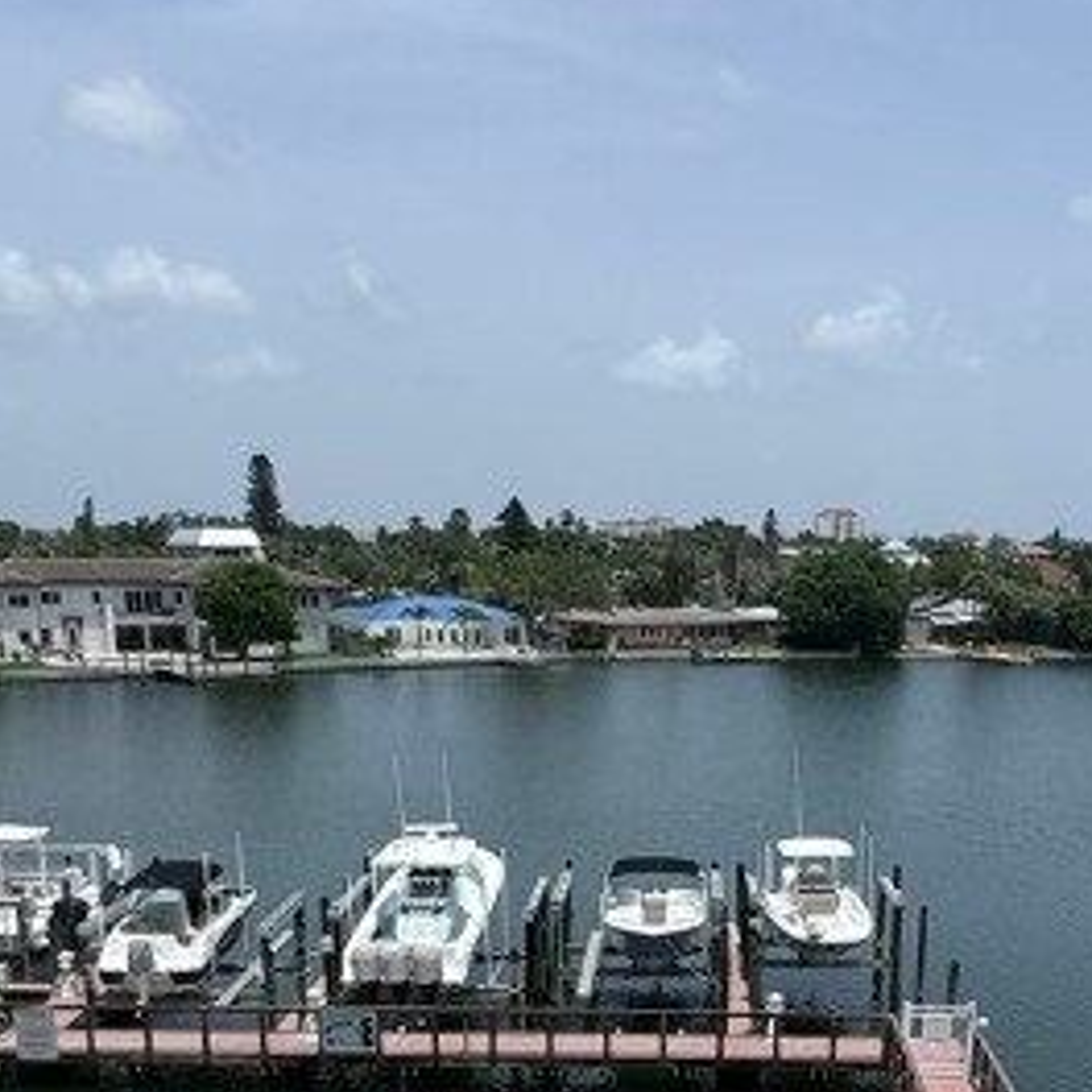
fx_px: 1713
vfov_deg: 33.1
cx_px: 720
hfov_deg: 35.0
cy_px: 1030
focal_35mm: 48
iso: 50
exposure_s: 1/2494
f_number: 2.2
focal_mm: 2.22
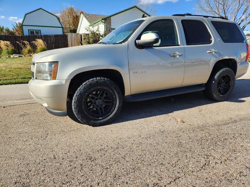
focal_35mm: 23
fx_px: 166
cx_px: 125
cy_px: 94
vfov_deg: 58.9
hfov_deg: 73.9
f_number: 1.8
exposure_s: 1/904
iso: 20
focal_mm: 5.4
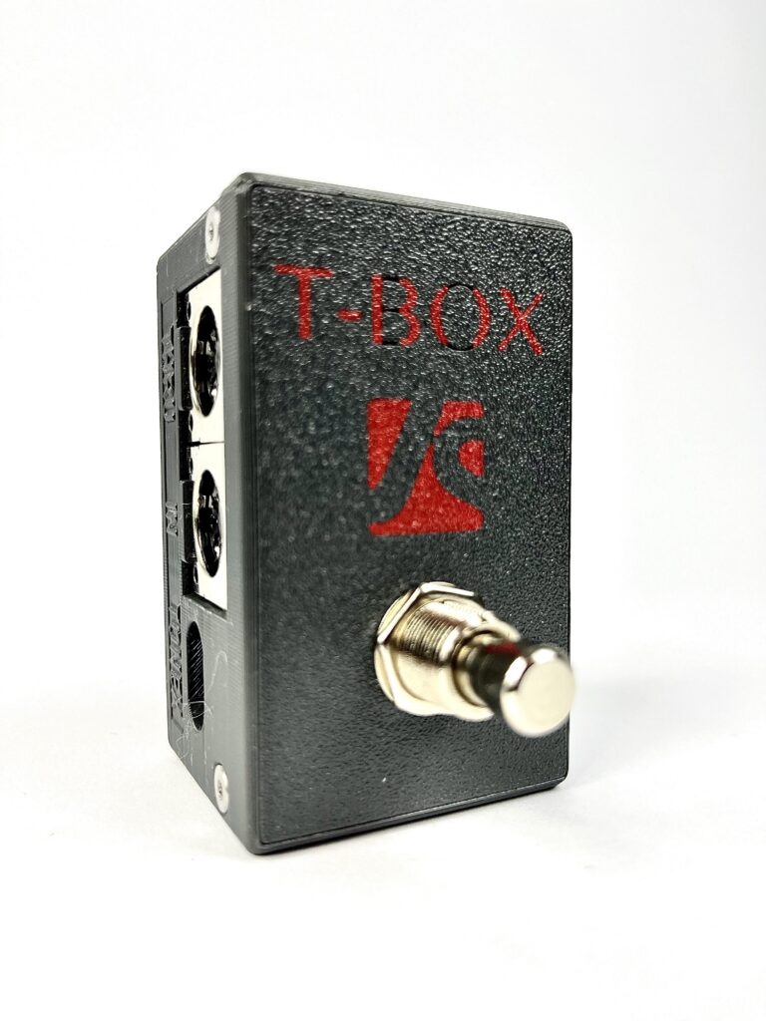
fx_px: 767
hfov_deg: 53.1
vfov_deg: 67.3
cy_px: 510
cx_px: 383
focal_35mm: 26
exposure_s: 1/159
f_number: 1.6
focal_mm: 5.1
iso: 40
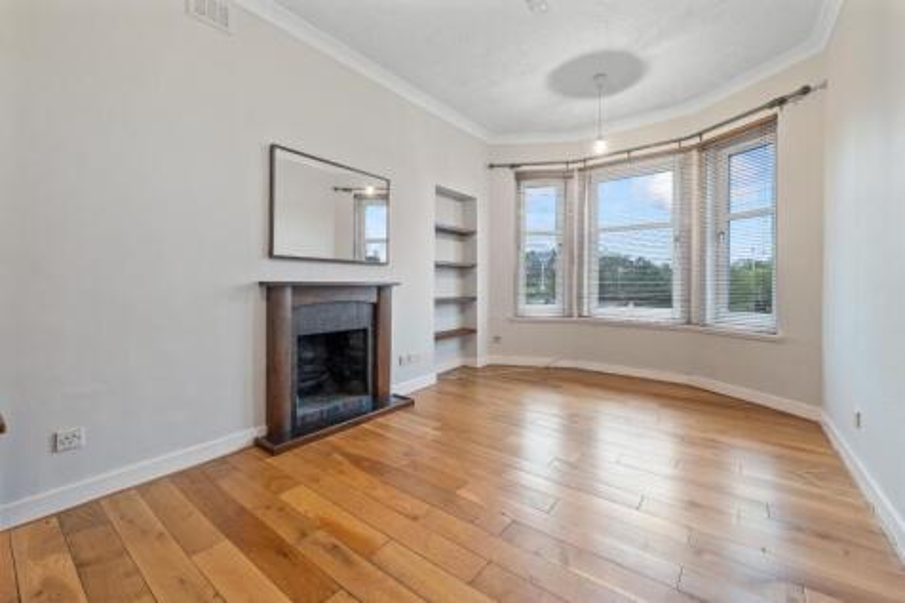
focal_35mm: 14
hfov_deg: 104.3
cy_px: 302
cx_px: 452
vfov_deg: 81.2
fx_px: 352
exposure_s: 1/5
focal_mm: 14
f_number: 8
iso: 640
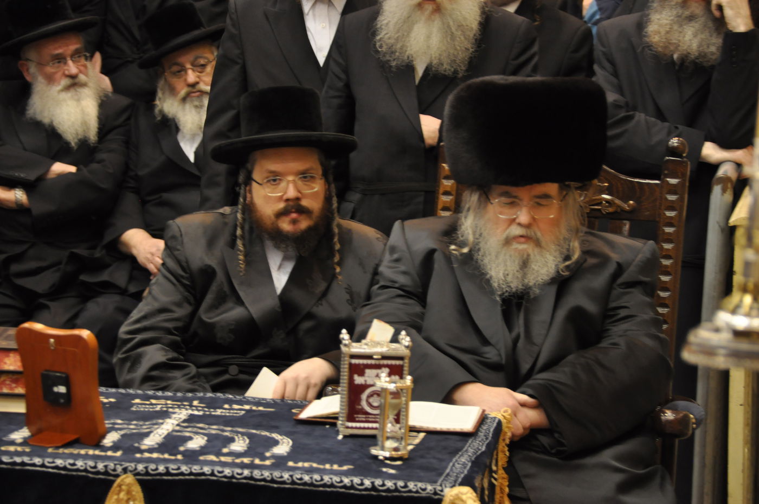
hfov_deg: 13.1
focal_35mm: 158
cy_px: 252
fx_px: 3316
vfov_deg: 8.7
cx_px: 380
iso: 1250
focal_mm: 105
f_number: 5.6
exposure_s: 1/40
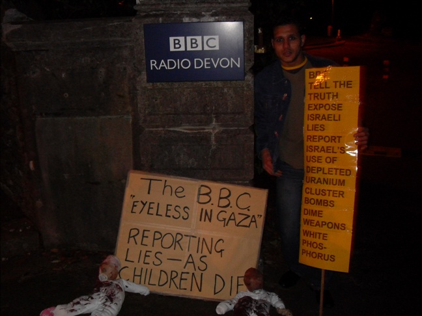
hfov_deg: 50.1
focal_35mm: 37
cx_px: 211
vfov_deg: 38.7
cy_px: 158
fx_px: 451
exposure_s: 1/15
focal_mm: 6.3
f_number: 2.8
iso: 200
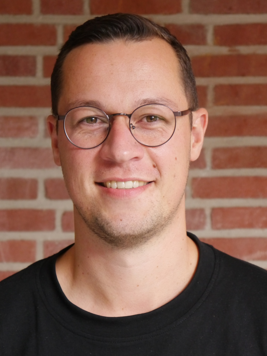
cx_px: 123
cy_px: 184
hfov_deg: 16.1
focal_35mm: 92
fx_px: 946
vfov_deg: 21.3
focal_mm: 42
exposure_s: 1/80
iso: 800
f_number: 5.6
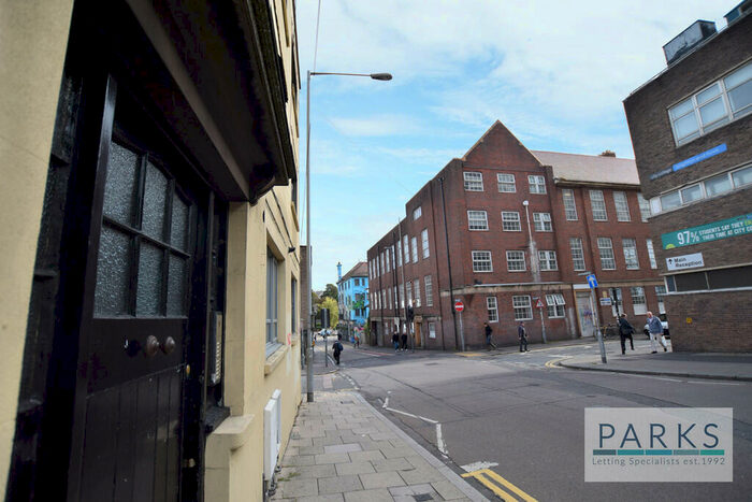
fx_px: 313
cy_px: 251
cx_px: 376
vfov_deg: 77.4
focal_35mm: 15
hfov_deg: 100.4
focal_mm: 10
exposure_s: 1/500
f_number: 4
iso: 100
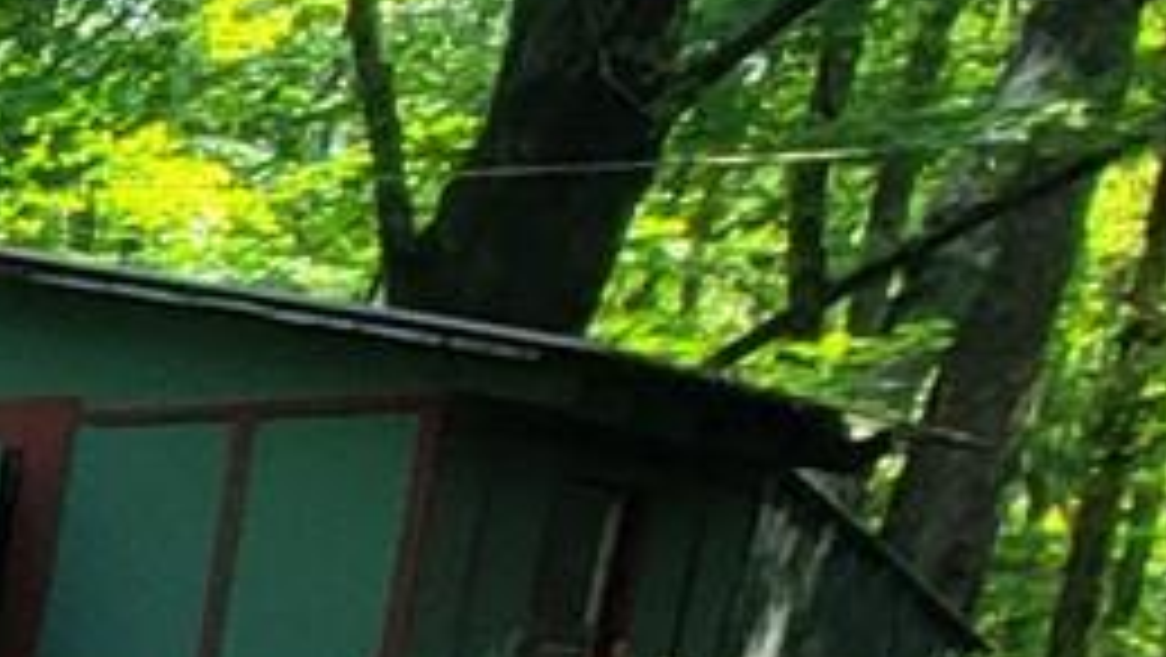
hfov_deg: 10.3
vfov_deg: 9.8
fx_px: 3465
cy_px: 1440
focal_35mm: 112
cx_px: -2679
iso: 64
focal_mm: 2.2
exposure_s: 1/120
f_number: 2.2
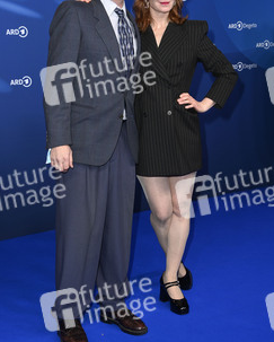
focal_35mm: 68
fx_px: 688
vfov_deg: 27.8
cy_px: 135
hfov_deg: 22.5
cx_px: 131
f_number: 5.6
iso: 800
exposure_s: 1/250
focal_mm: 55
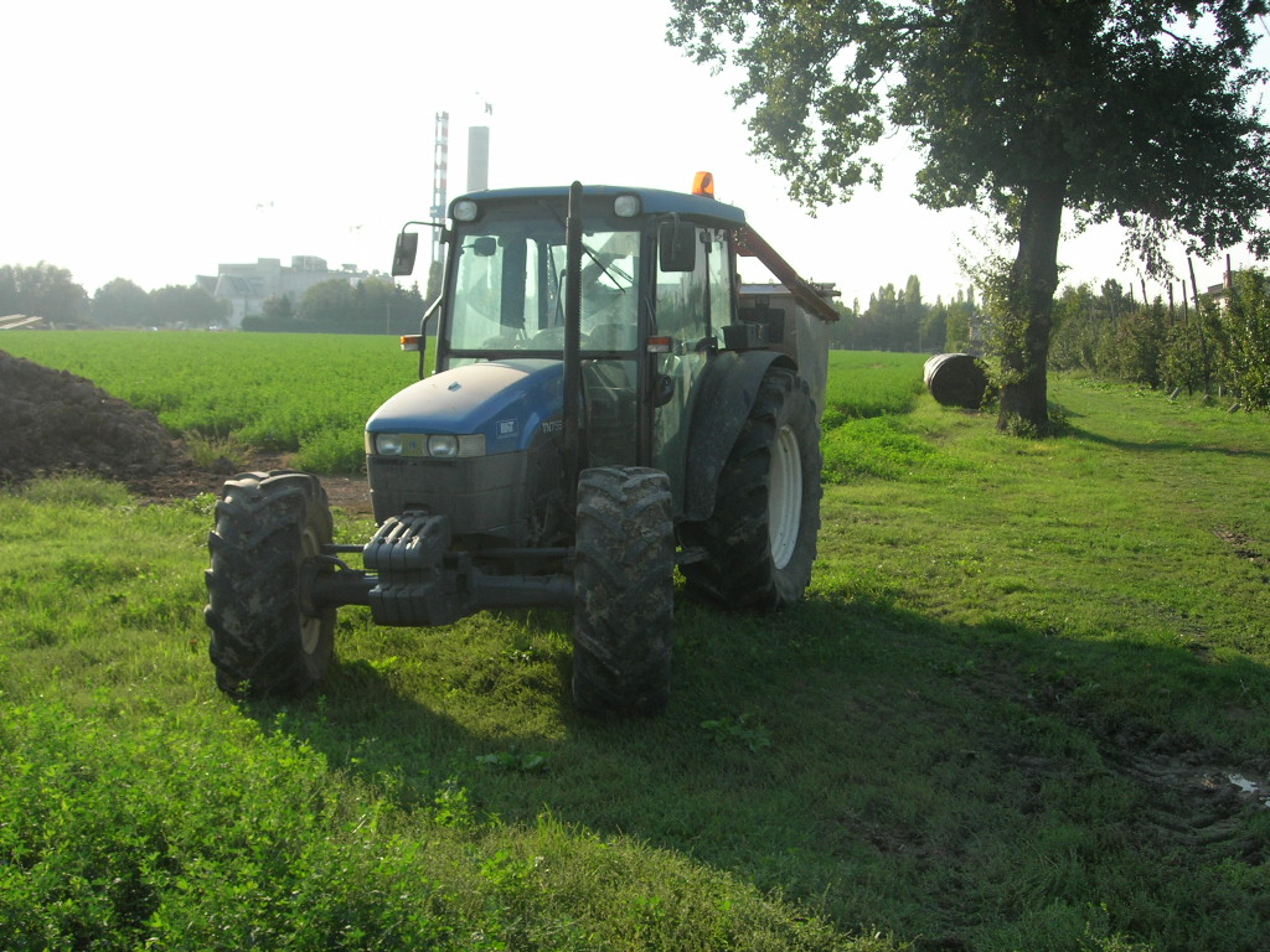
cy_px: 476
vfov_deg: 37.7
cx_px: 635
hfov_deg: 49.0
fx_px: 1394
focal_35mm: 38
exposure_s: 1/285
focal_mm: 7.8
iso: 64
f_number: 4.8
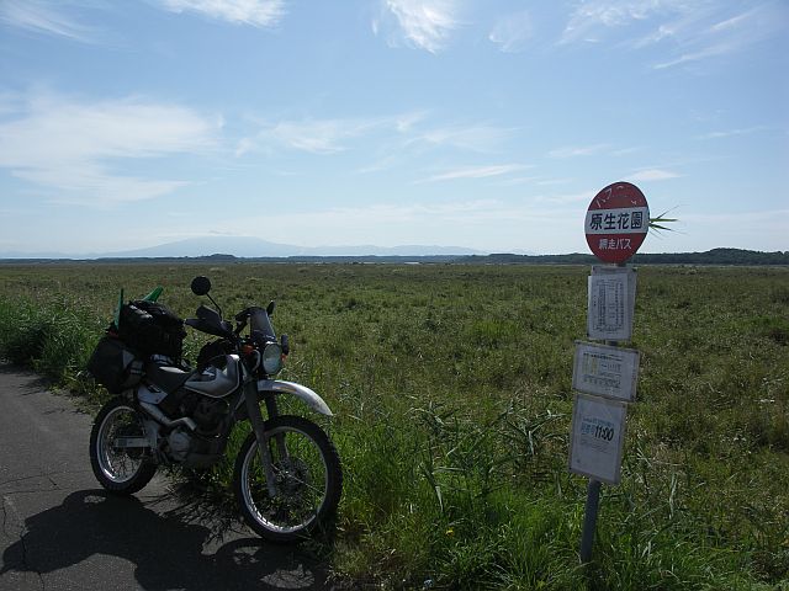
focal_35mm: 28
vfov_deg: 49.7
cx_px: 394
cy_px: 296
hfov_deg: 63.4
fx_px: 638
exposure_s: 1/400
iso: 50
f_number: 6.3
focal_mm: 7.2
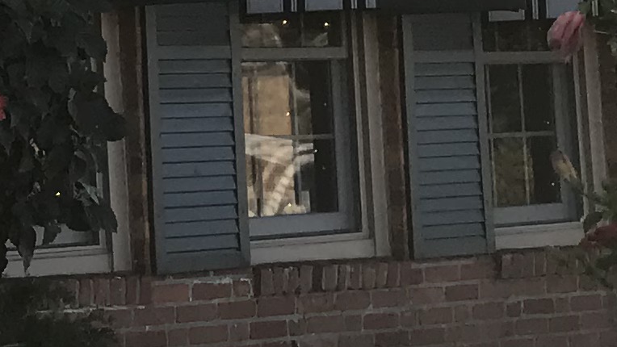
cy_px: -71
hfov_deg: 11.9
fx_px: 2634
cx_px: -633
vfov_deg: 7.5
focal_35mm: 161
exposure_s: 1/553
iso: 20
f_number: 1.8
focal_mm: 3.99
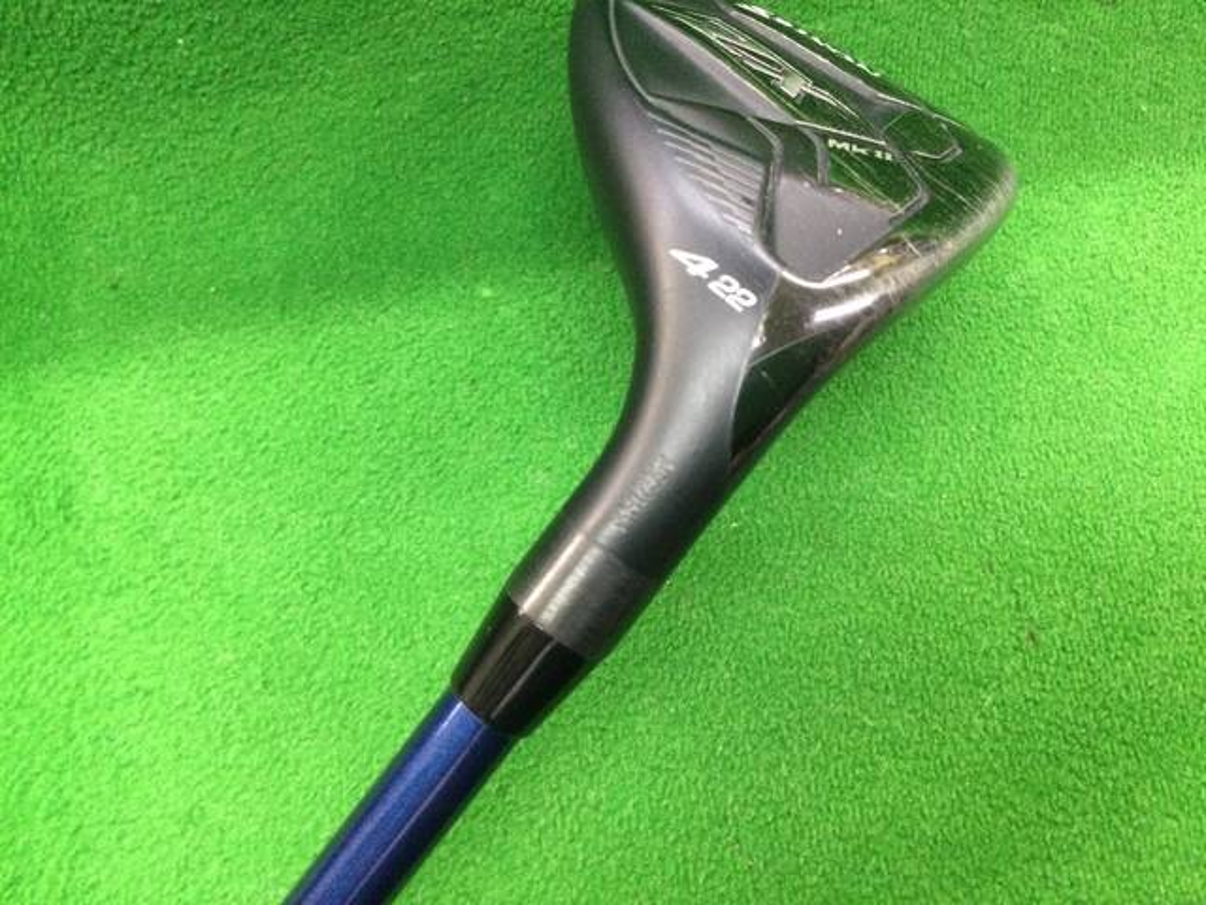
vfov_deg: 45.4
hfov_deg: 58.4
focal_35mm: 31
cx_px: 603
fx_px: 1080
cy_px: 452
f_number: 2.4
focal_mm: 3.3
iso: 160
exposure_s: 1/30
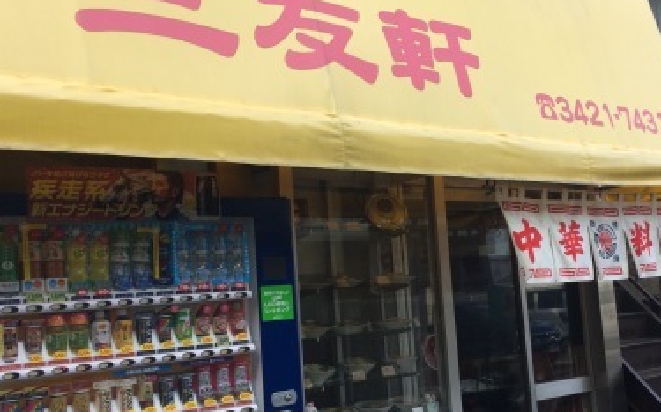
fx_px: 738
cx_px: 404
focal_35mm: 41
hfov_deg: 47.9
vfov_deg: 31.2
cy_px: 224
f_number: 2.2
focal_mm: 4.15
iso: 32
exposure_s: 1/272
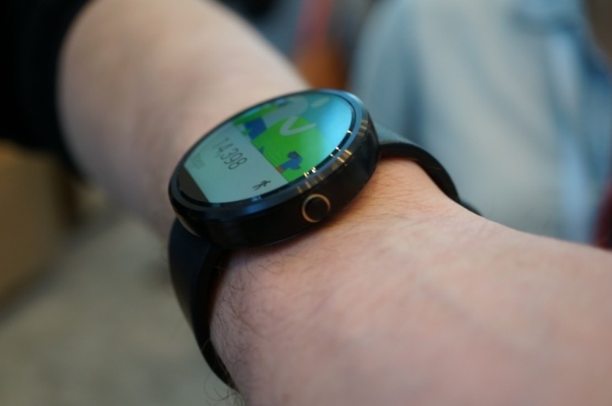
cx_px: 302
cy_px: 206
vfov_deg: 29.2
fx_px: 781
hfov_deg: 42.8
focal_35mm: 46
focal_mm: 30
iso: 320
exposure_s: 1/60
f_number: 4
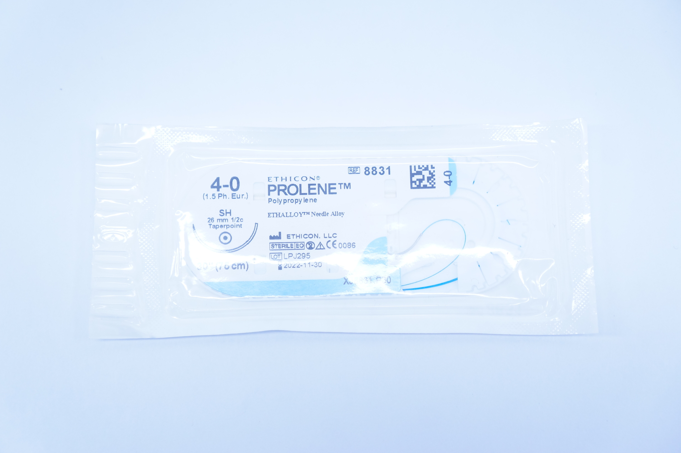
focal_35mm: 52
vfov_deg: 25.7
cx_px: 340
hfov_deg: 37.9
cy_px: 226
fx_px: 992
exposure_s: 1/250
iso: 800
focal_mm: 35
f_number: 4.5
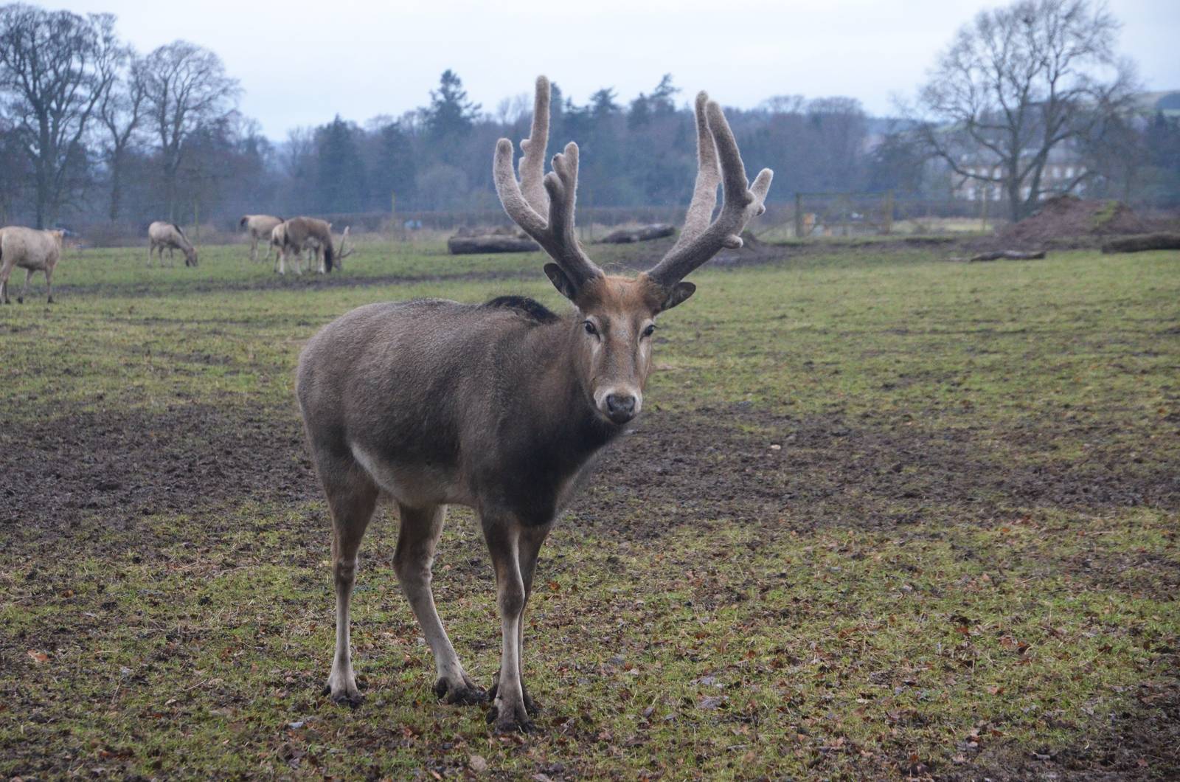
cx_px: 590
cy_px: 391
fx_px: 4171
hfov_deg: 16.1
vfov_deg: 10.7
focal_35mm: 128
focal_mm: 85
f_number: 5.3
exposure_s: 1/400
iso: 2500
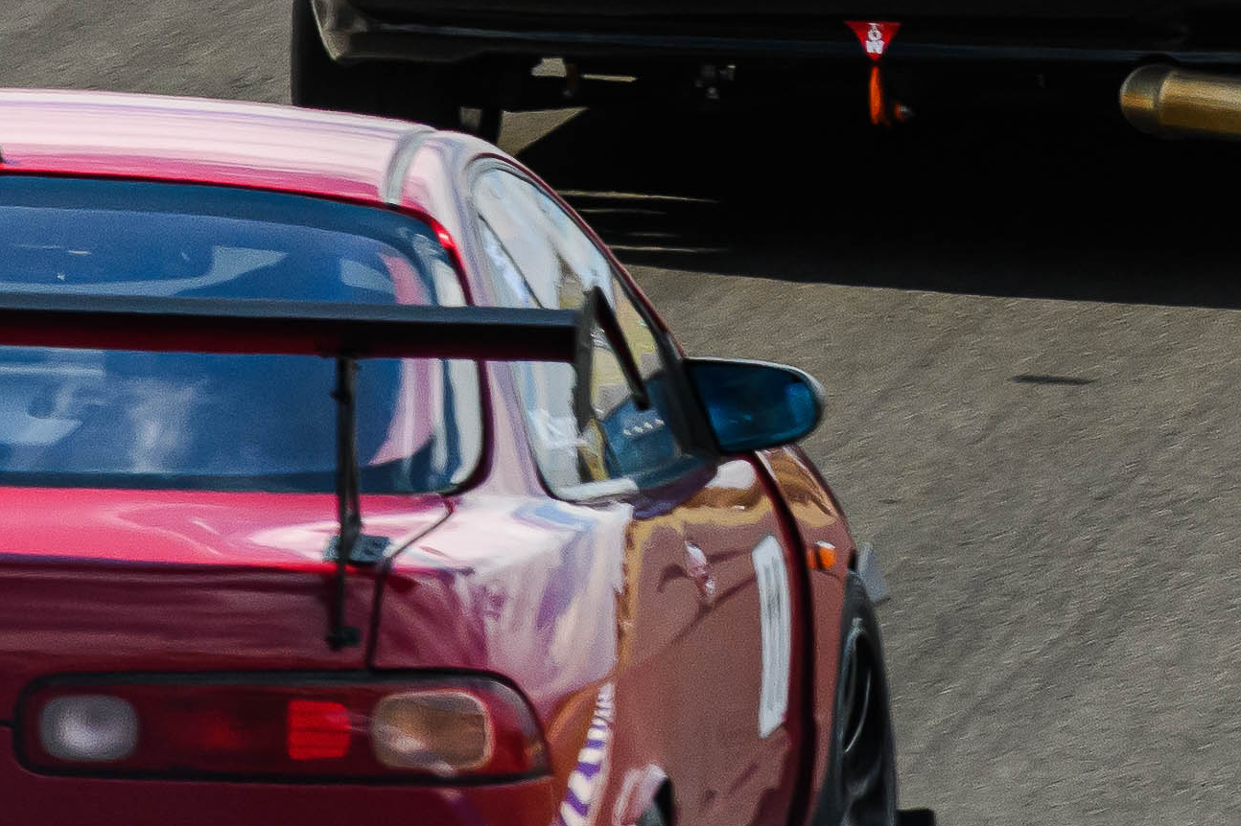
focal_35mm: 1937
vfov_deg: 0.7
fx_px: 66752
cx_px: 1955
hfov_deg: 1.1
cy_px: -471
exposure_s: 1/400
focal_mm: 300
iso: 640
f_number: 9
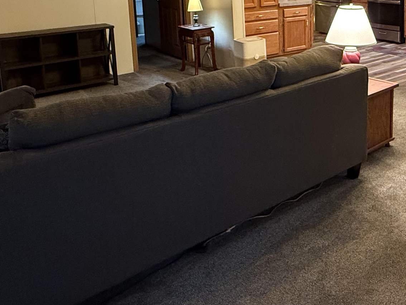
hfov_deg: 46.6
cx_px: 321
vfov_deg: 35.2
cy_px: 22
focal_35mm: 38
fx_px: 446
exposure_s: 1/60
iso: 640
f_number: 2.2
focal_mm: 2.22
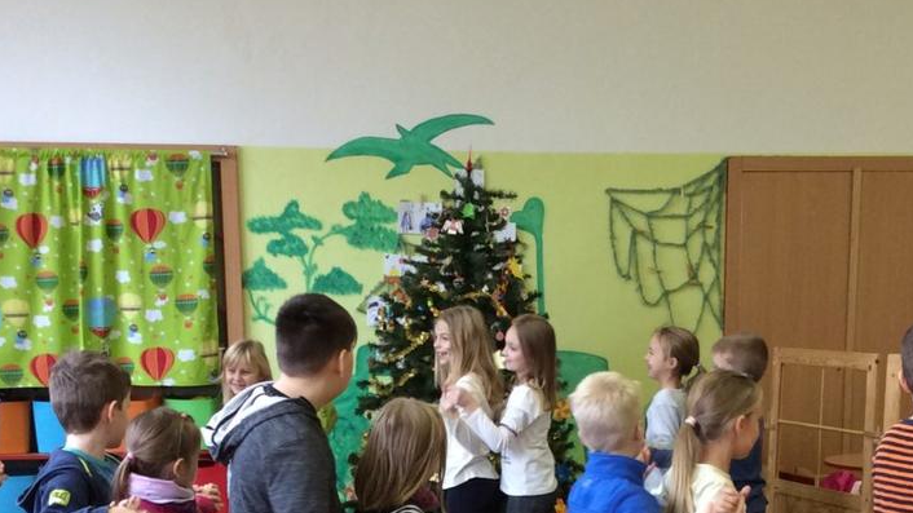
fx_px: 1598
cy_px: 568
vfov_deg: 17.6
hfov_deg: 31.9
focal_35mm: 66
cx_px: 510
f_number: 2.4
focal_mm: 3.3
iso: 80
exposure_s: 1/25
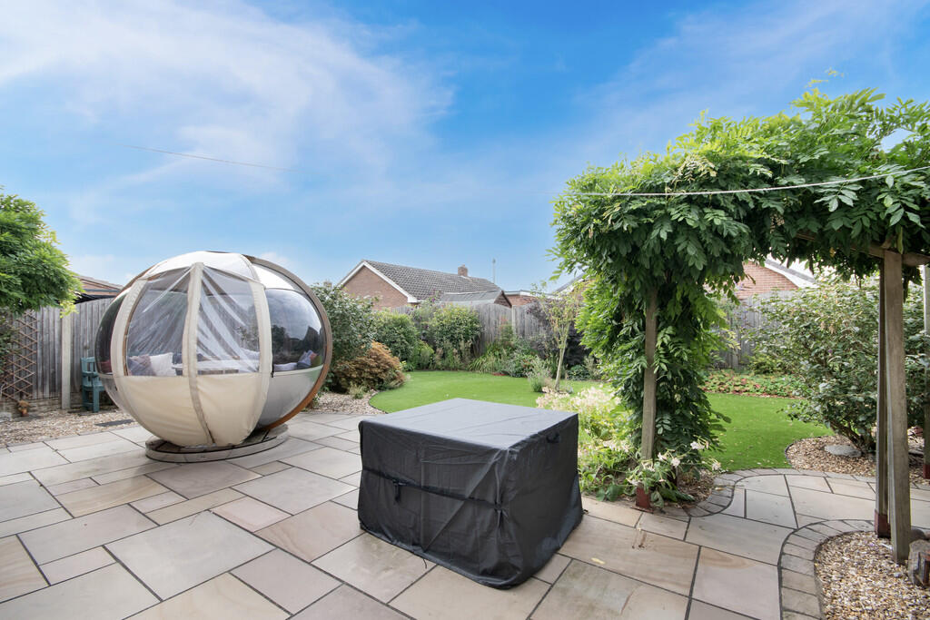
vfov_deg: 77.3
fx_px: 388
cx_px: 465
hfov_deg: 100.4
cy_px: 310
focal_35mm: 15
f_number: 8
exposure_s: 1/60
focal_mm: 10
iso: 100
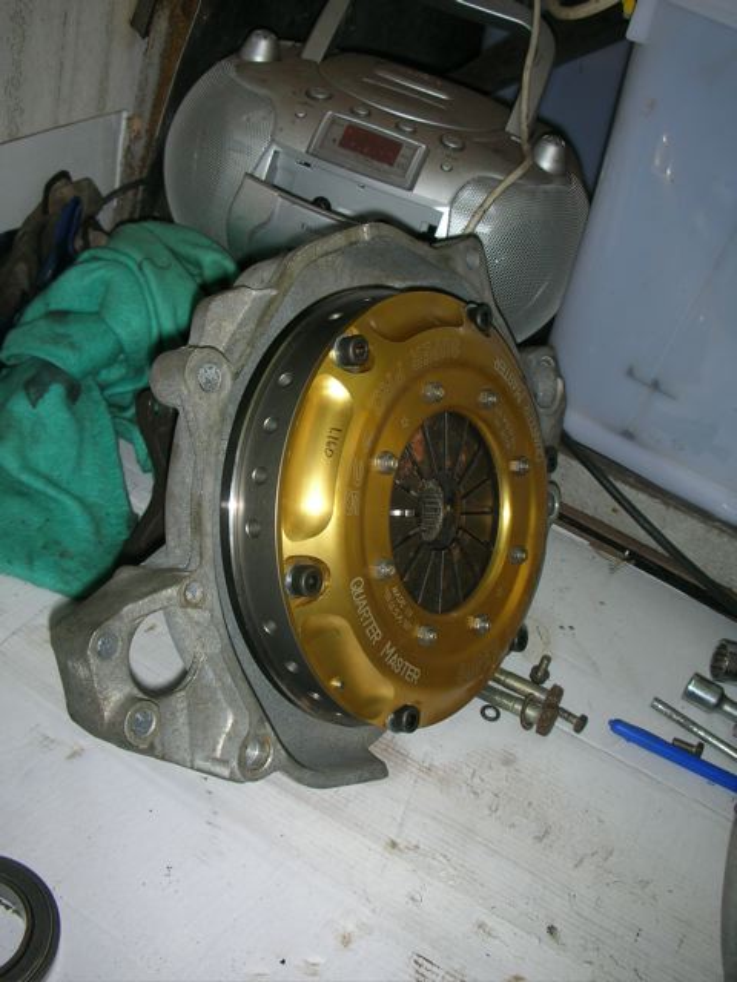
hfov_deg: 40.7
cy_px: 491
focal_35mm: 35
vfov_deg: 52.6
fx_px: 994
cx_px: 368
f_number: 3
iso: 50
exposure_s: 1/60.1
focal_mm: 5.8
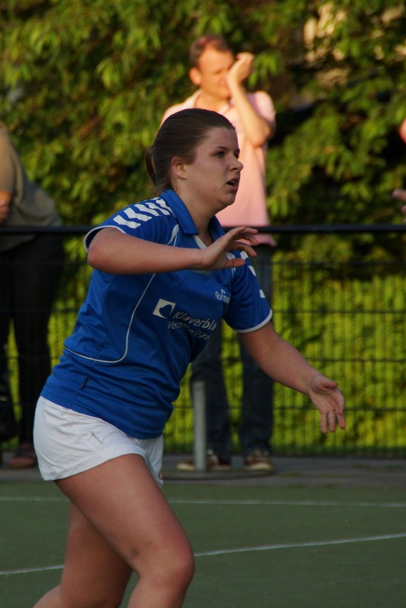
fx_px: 5327
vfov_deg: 6.5
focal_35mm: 315
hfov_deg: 4.4
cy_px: 304
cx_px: 203
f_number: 7.1
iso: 400
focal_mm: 210
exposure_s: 1/400
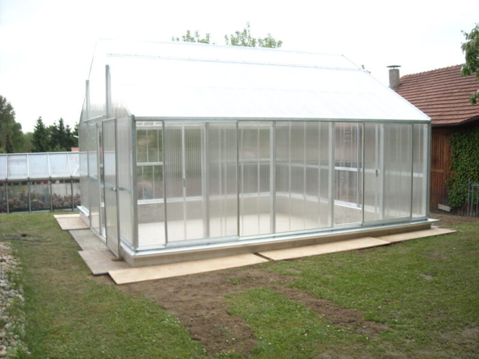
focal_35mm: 35
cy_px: 180
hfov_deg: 52.6
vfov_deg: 40.7
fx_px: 484
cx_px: 240
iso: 64
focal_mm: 5.7
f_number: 2.8
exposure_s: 1/239
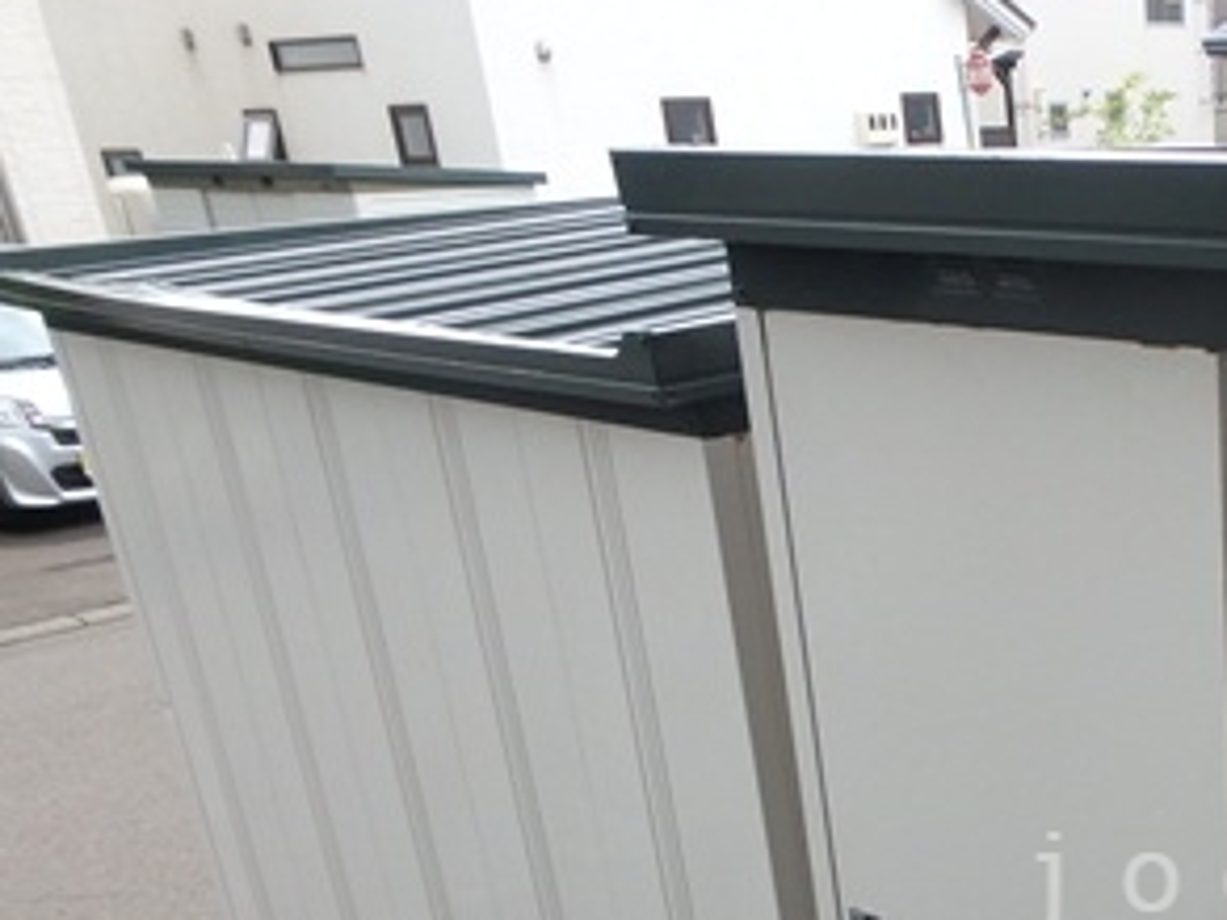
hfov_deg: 35.8
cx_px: 1315
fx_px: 1631
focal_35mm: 46
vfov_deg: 29.8
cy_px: 882
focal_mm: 3.7
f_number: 3.5
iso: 125
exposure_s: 1/100
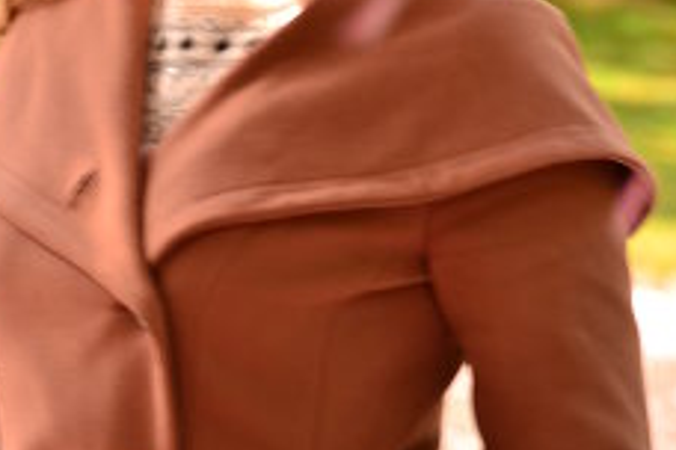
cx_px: 319
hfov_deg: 6.0
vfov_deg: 4.0
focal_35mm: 346
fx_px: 6494
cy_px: -81
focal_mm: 135
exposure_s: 1/60
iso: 100
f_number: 8
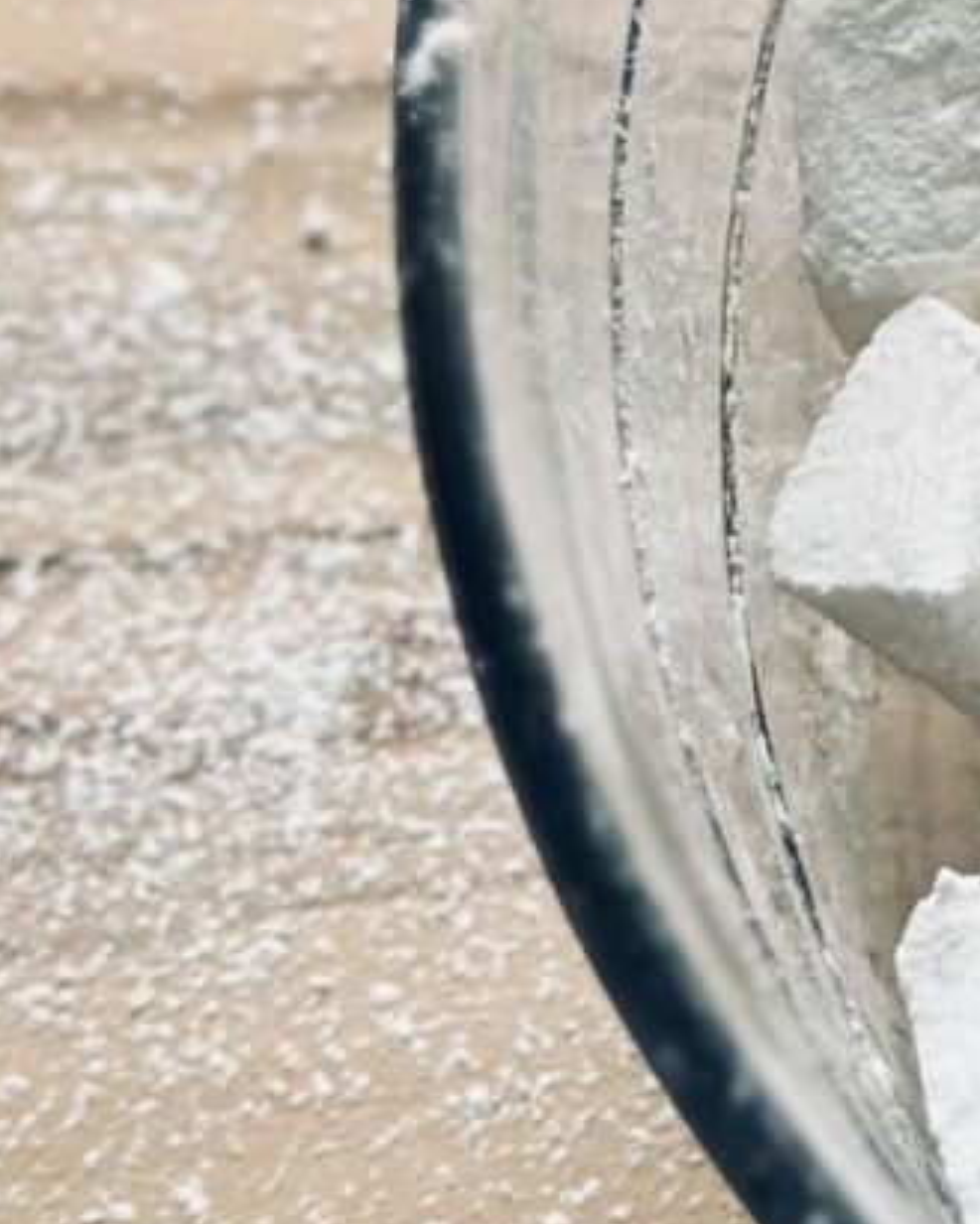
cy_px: -834
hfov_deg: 5.2
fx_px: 10583
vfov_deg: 6.5
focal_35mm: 292
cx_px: 2228
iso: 100
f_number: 1.78
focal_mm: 6.86
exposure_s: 1/121
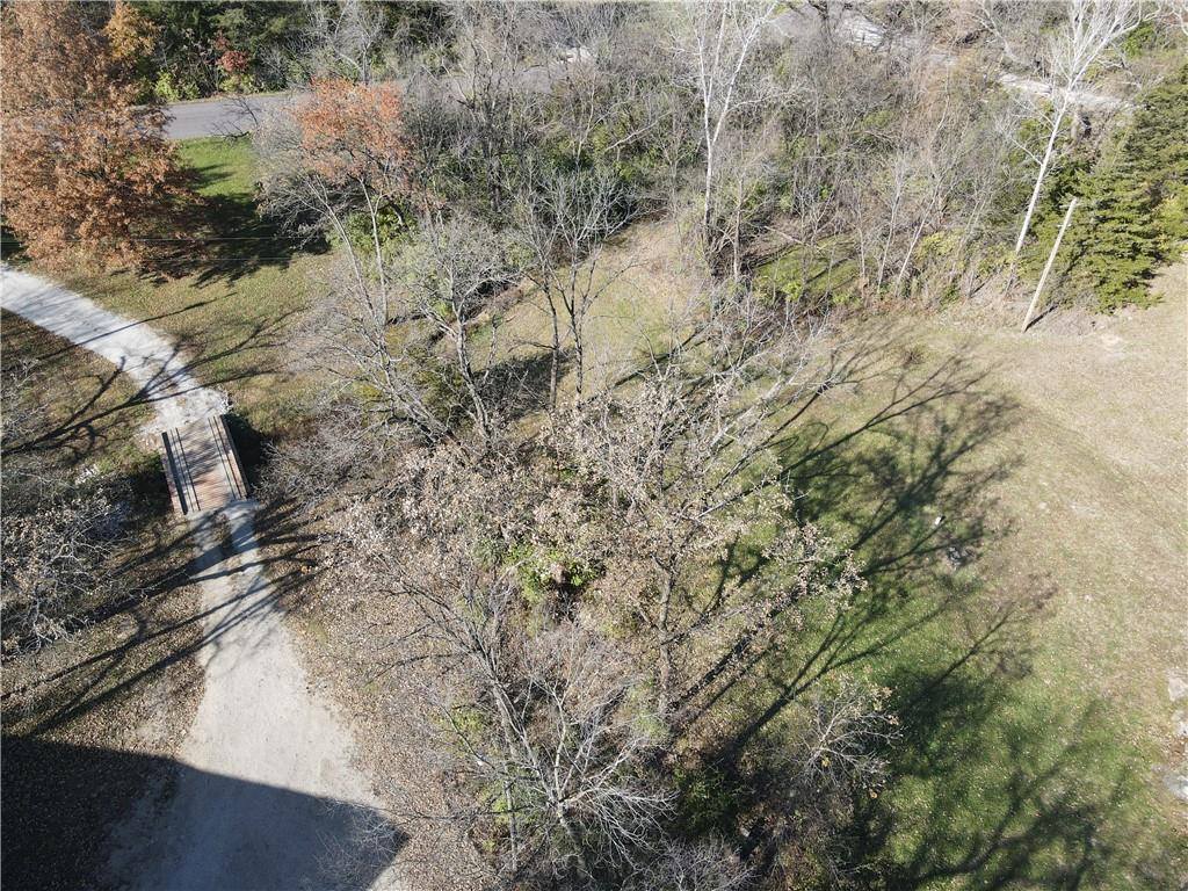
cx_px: 594
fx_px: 824
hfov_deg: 71.6
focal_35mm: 24
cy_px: 446
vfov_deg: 56.8
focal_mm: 4.5
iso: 100
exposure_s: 1/240
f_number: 2.8
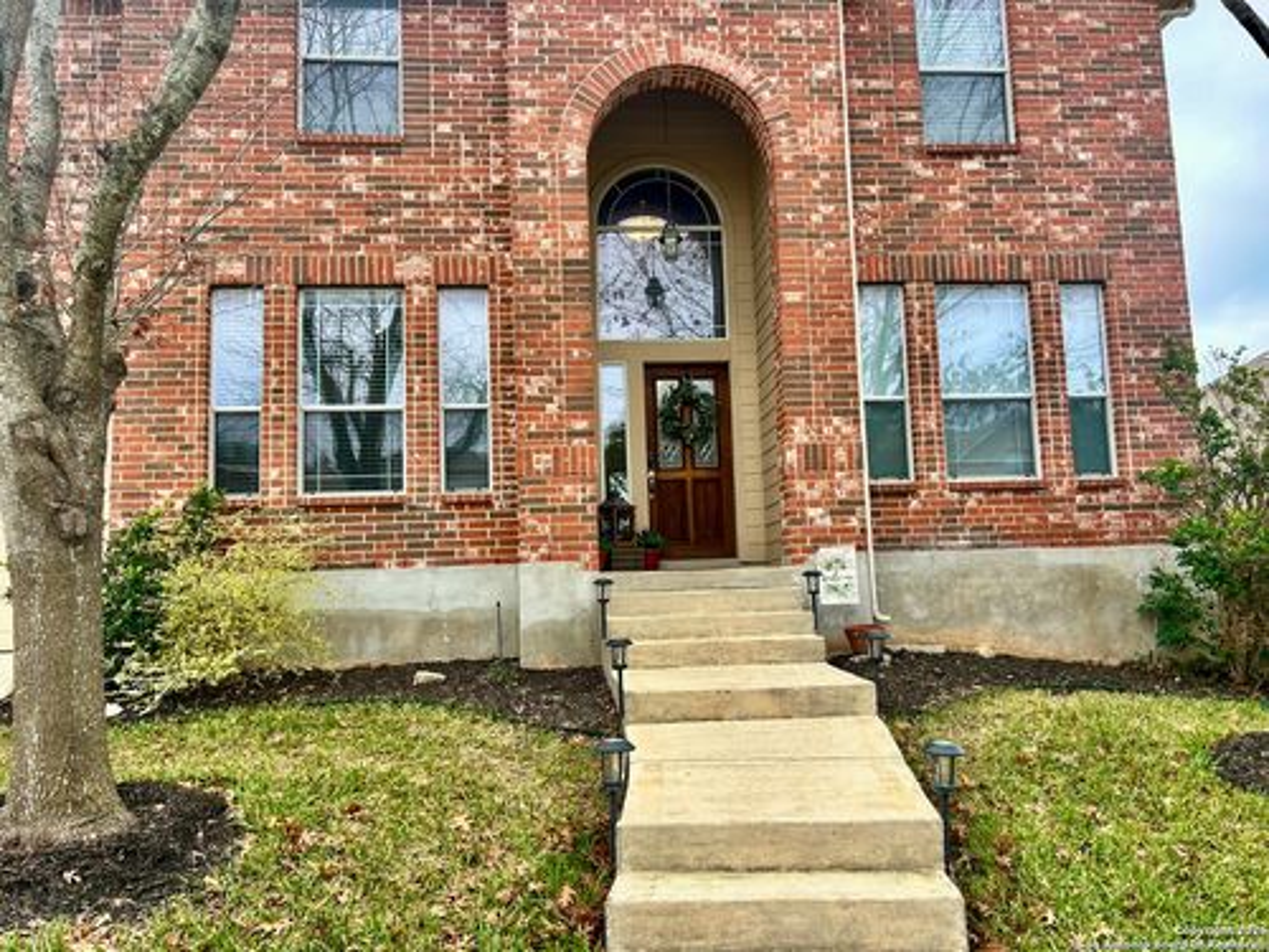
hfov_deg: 67.3
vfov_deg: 53.1
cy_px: 476
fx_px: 953
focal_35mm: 26
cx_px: 634
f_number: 1.5
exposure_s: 1/1019
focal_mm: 5.7
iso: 50
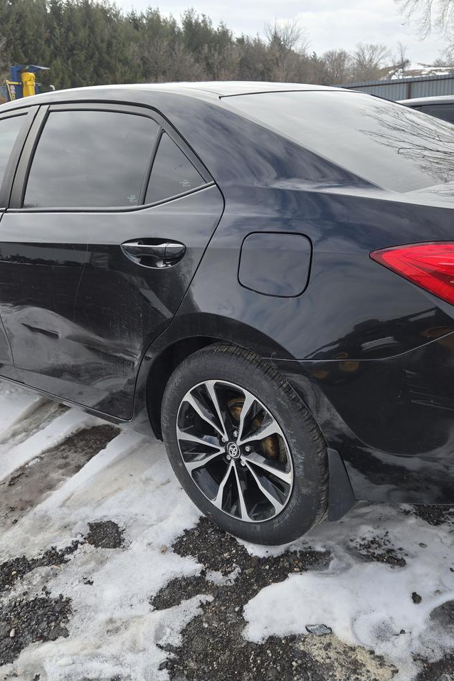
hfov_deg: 41.1
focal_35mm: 32
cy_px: 340
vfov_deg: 58.7
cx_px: 242
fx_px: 605
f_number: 1.8
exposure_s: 1/1105
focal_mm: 5.4
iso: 25
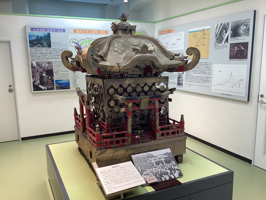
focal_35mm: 32
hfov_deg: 56.8
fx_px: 246
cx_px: 134
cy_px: 103
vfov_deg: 44.2
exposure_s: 1/50
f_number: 2.4
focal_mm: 3.3
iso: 50
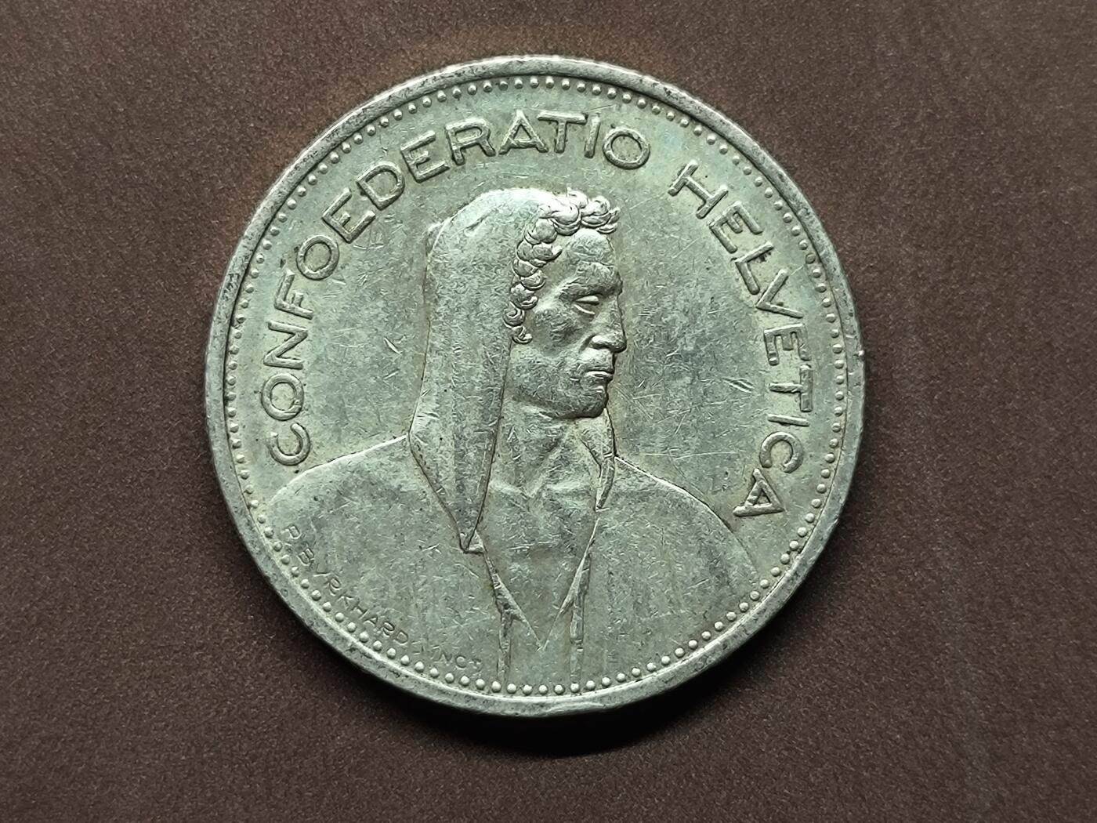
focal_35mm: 83
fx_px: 2630
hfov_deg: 23.6
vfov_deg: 17.8
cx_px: 548
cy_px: 412
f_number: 1.7
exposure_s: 1/100
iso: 80
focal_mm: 5.35
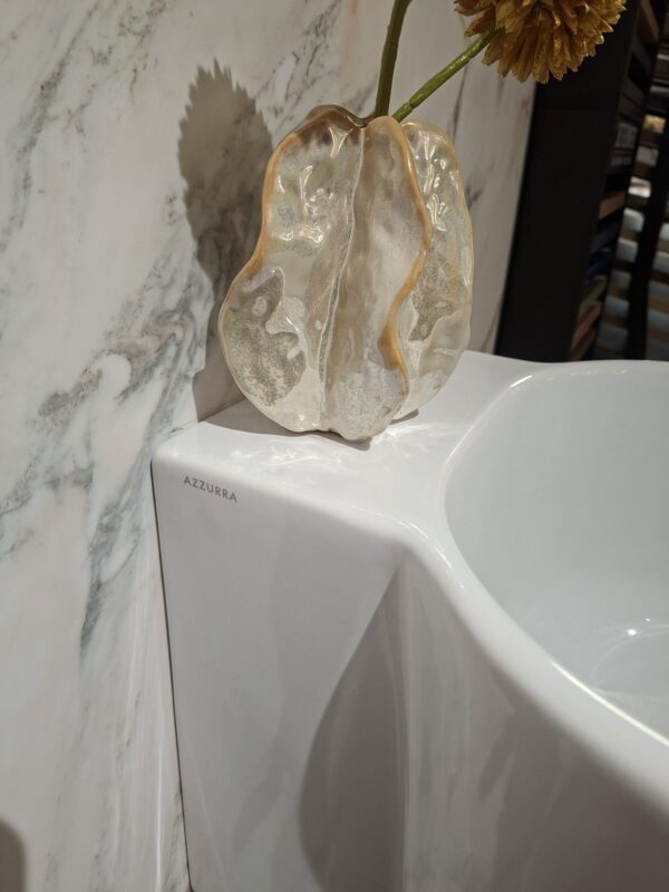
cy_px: 446
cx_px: 334
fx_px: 593
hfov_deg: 58.9
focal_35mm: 23
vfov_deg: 73.9
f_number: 1.8
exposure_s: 1/60
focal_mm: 5.54
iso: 200
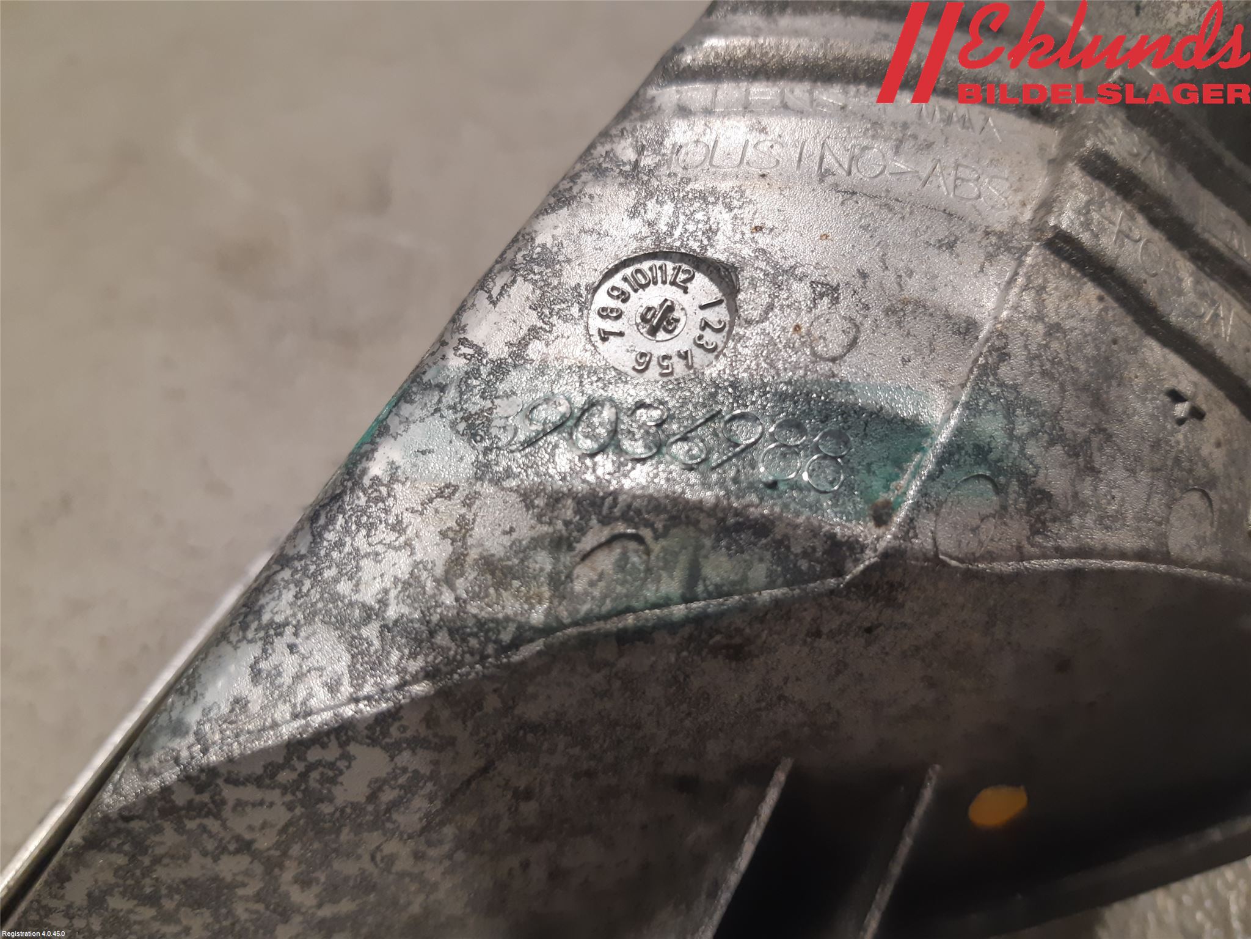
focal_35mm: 26
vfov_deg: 53.1
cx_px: 626
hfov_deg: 67.3
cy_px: 470
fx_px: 940
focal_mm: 3.93
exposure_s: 1/50
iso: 125
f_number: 1.7
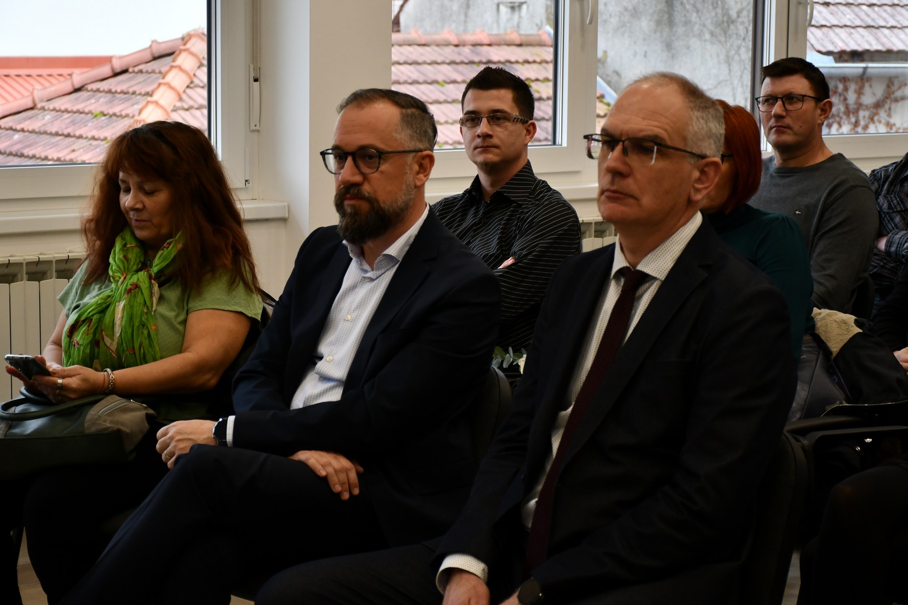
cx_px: 453
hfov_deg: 25.4
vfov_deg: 17.1
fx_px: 2018
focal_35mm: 80
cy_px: 301
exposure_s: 1/250
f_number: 4.8
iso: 640
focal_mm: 52
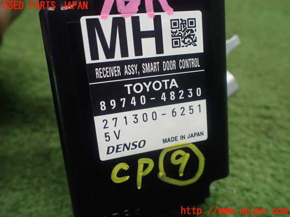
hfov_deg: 60.0
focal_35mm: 30
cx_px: 145
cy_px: 108
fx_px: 251
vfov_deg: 46.8
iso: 500
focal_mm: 5.4
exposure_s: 1/125
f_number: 2.3
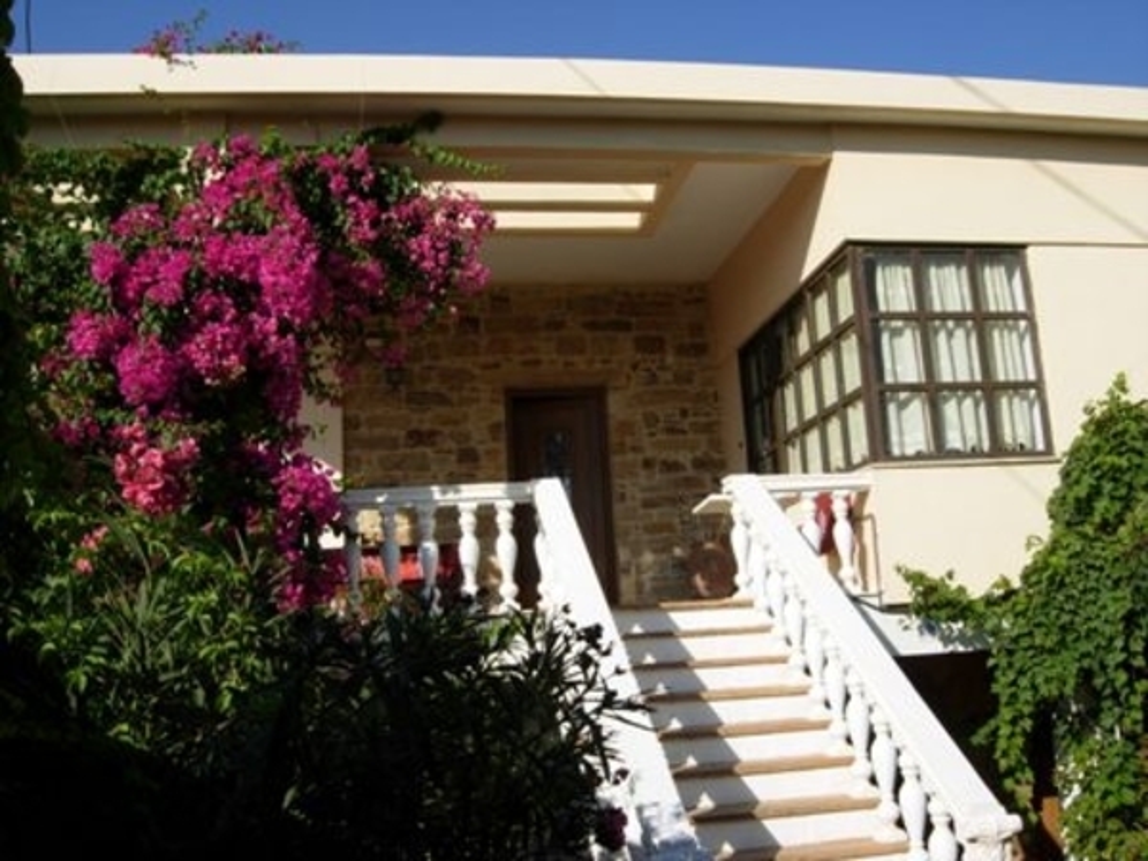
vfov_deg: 39.7
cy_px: 430
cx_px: 574
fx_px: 1194
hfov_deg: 51.4
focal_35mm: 36
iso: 50
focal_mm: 7.5
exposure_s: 1/362
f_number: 6.1
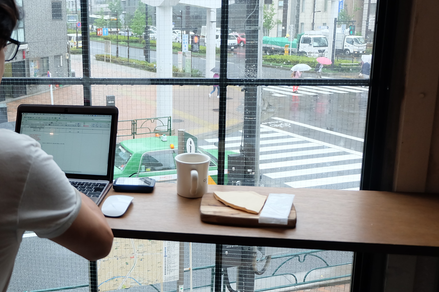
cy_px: 127
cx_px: 119
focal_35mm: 40
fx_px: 488
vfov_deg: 33.3
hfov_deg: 47.0
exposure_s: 1/125
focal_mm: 16
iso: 640
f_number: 3.5
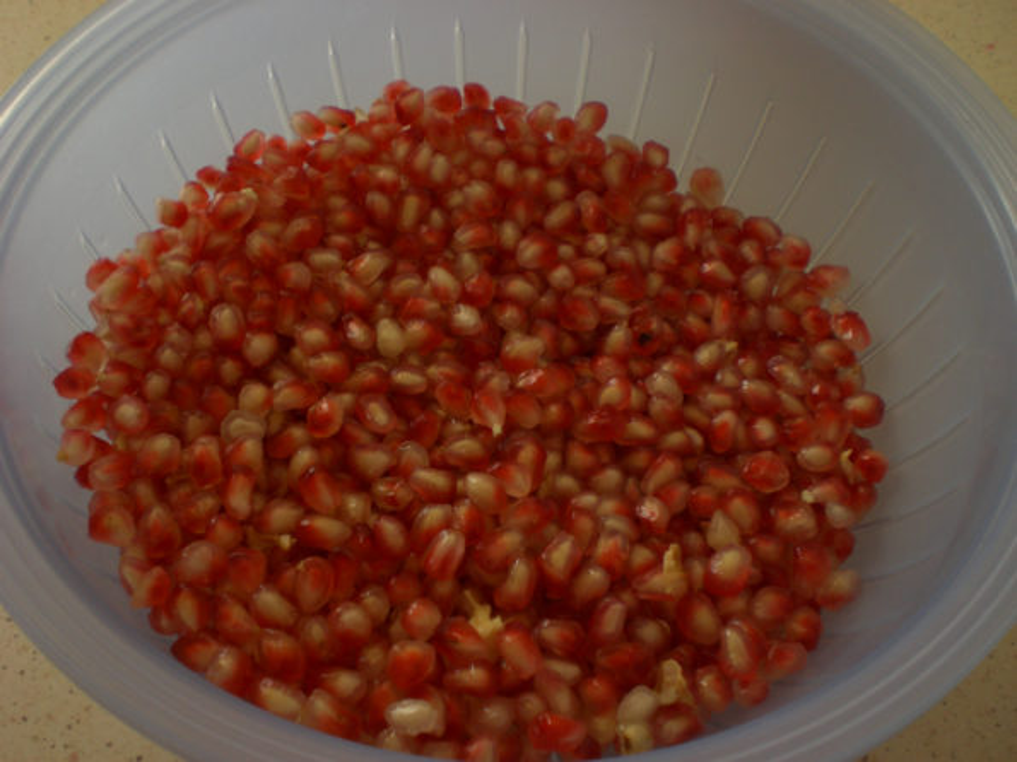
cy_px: 381
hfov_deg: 49.0
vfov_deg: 37.7
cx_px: 508
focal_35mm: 38
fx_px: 1116
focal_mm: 6.3
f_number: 3.1
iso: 100
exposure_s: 1/80
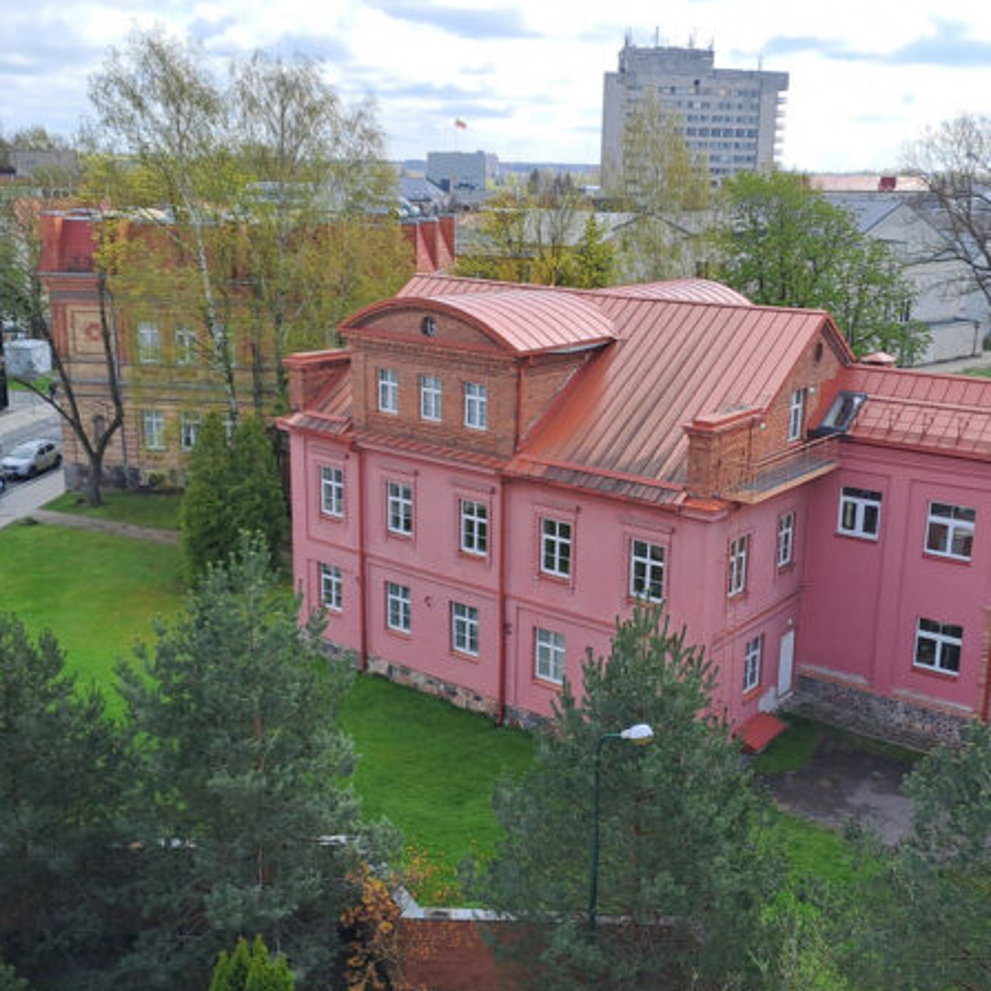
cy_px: 488
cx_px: 548
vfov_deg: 43.9
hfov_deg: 43.8
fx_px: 1231
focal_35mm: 38
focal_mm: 4.65
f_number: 1.8
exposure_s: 1/957
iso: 32
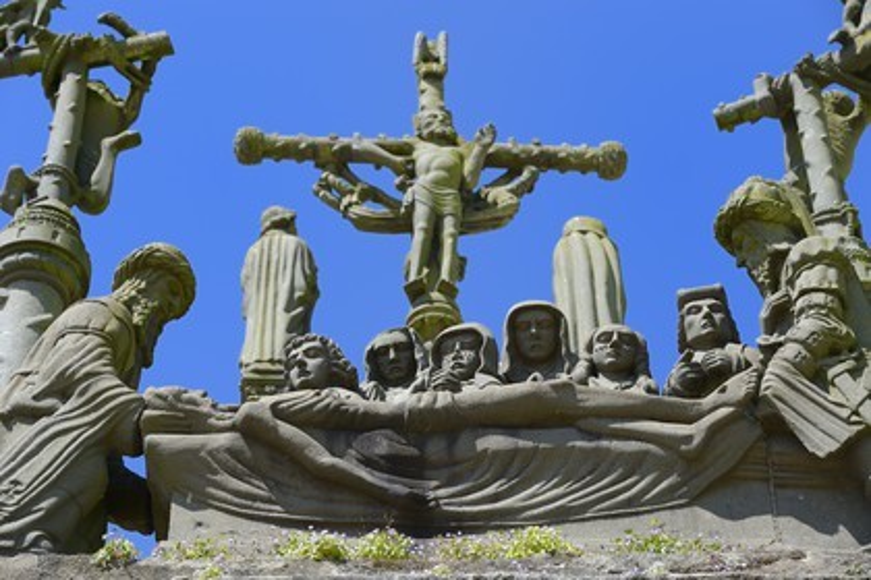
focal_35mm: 120
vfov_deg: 11.4
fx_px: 2903
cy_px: 290
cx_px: 436
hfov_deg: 17.1
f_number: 7.1
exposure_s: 1/400
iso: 200
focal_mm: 120
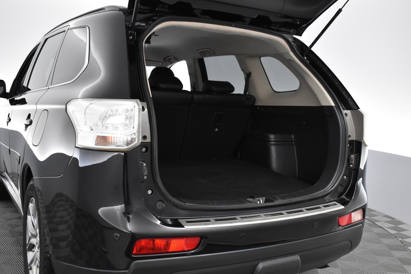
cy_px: 137
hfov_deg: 51.3
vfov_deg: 35.5
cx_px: 206
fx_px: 428
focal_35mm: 38
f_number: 5
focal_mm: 25
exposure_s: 1/100
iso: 3200
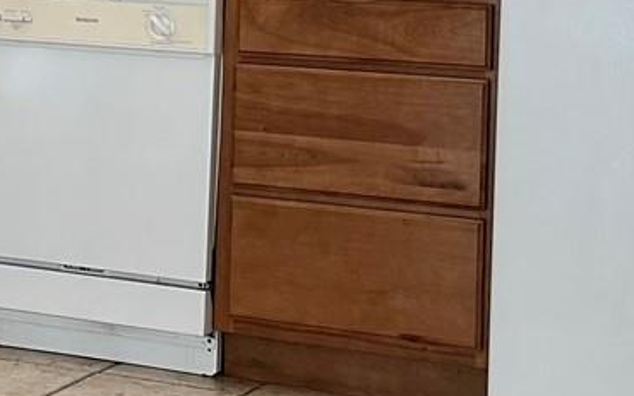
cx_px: 60
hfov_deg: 18.6
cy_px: -62
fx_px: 1900
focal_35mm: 110
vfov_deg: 11.7
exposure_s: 1/120
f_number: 1.78
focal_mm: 6.86
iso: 160
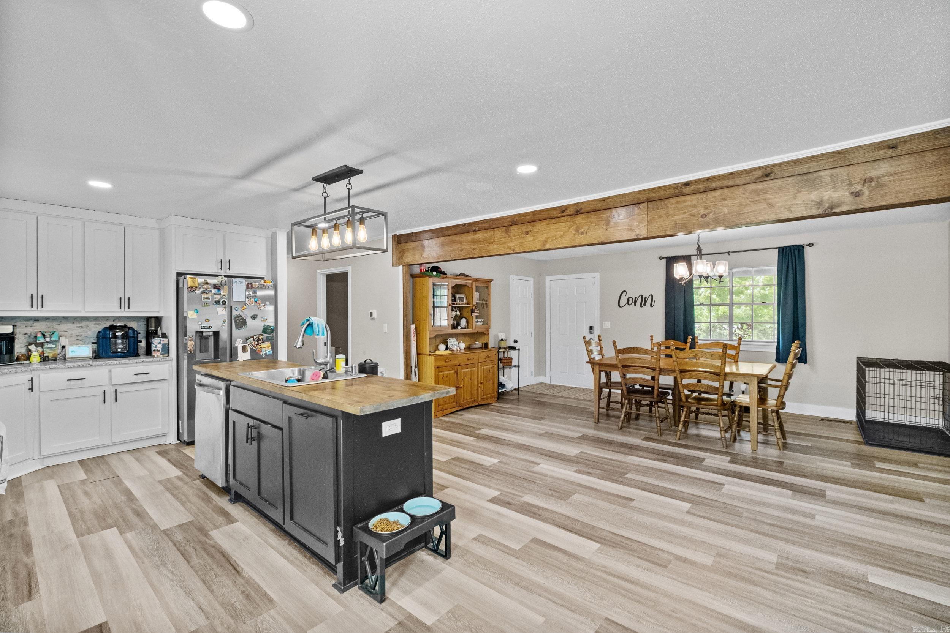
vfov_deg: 77.3
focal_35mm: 15
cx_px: 475
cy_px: 316
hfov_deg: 100.4
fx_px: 396
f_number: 4.5
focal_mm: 10
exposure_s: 1/25
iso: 640
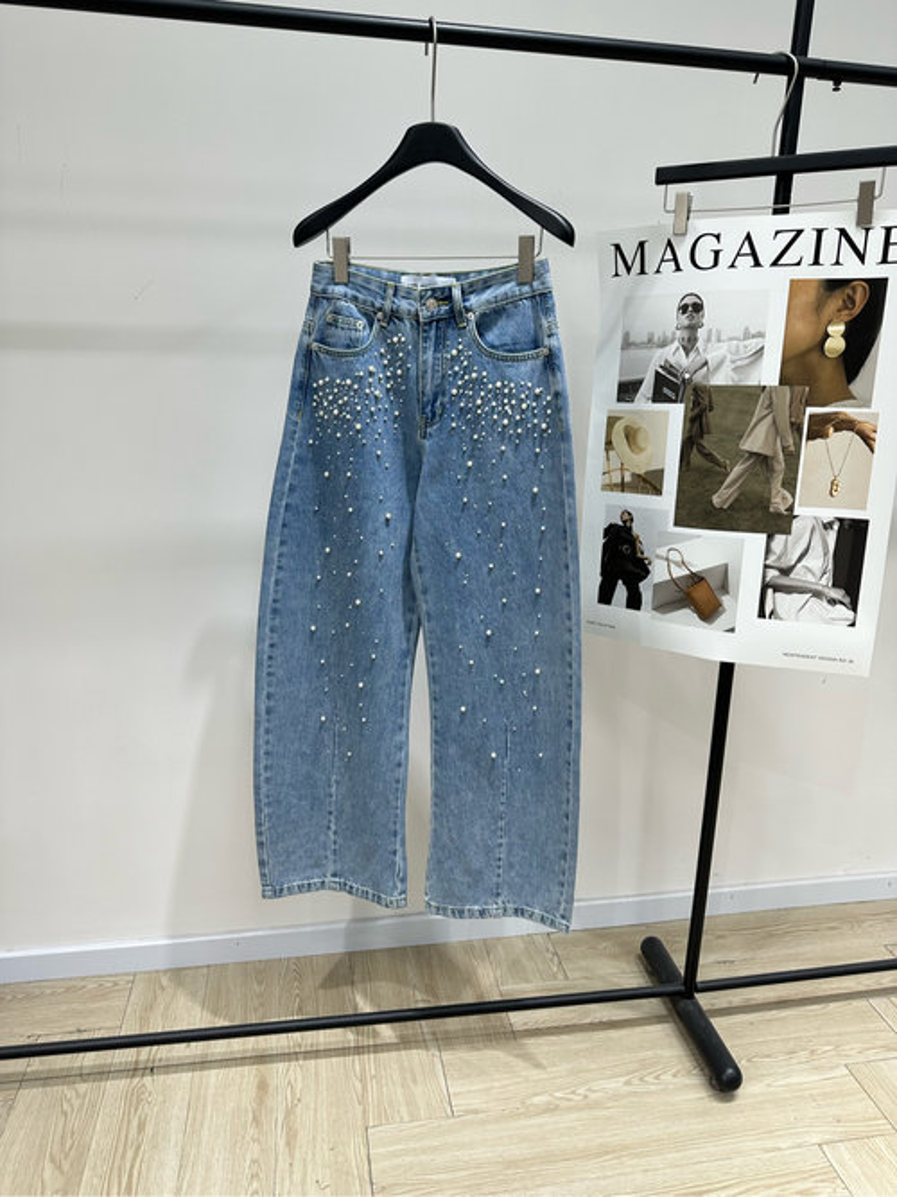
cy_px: 598
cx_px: 448
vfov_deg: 71.6
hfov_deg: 56.8
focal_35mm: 24
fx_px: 829
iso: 80
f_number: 1.78
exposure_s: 1/100
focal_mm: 6.86
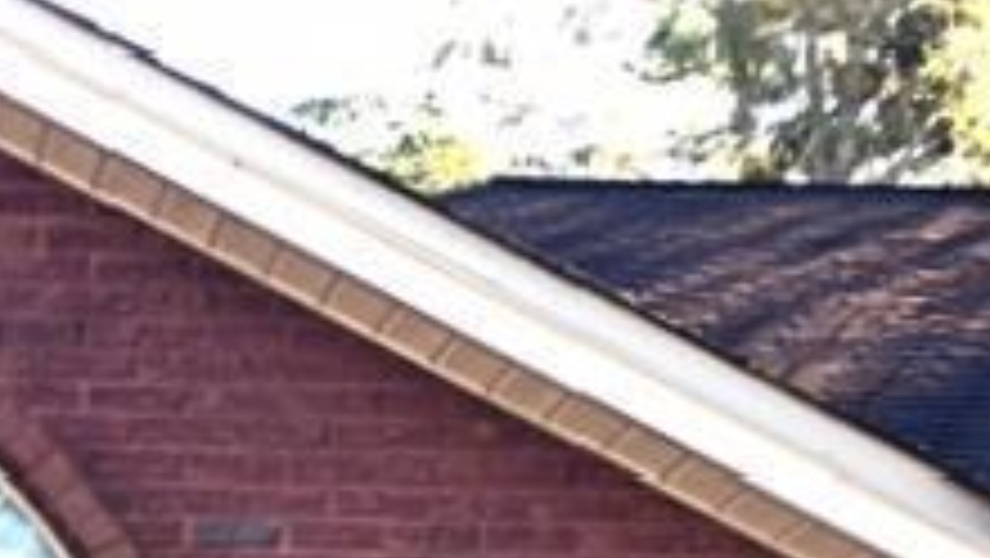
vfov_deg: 12.6
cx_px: -122
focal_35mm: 90
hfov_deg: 22.2
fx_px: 2364
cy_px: 900
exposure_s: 1/60
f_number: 2.2
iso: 25
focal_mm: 4.15
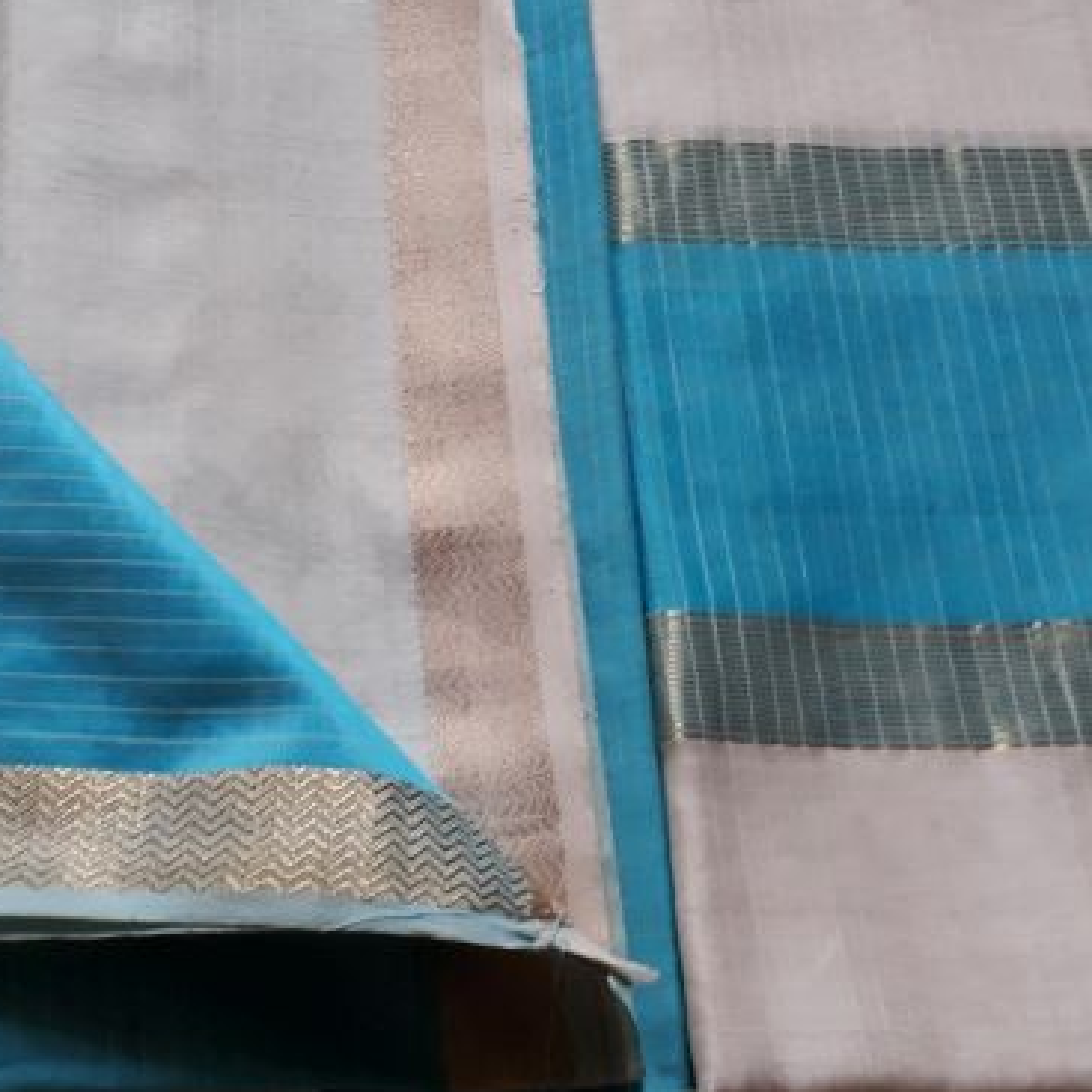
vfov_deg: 32.7
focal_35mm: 52
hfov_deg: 32.1
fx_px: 1856
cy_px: 446
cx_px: 265
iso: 125
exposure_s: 1/33
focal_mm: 3.6
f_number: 1.9
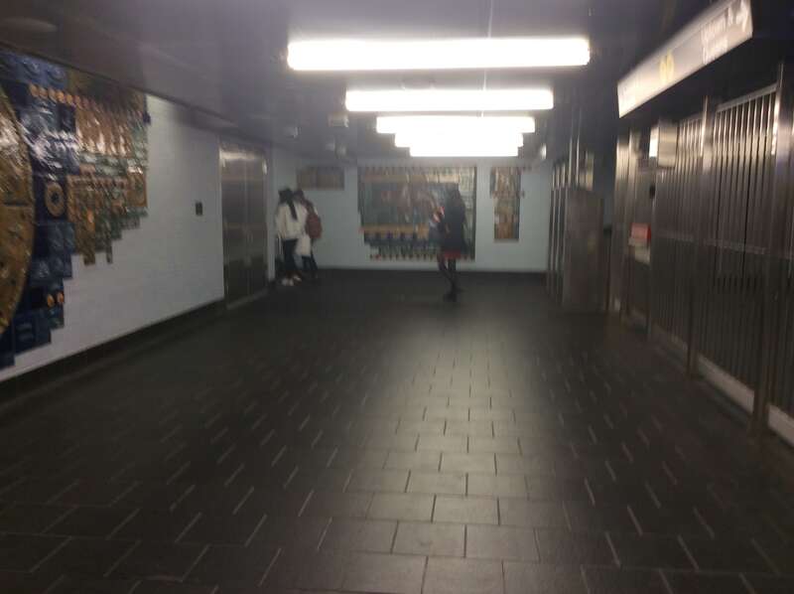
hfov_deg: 56.9
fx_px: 733
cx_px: 397
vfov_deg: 44.1
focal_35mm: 32
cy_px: 297
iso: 40
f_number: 2.4
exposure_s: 1/24
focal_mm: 3.3
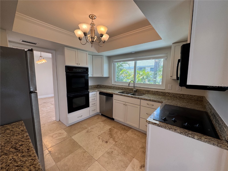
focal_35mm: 14
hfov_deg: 102.1
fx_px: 92
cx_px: 114
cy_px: 86
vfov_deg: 85.7
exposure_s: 1/120
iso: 64
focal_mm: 2.22
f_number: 2.2
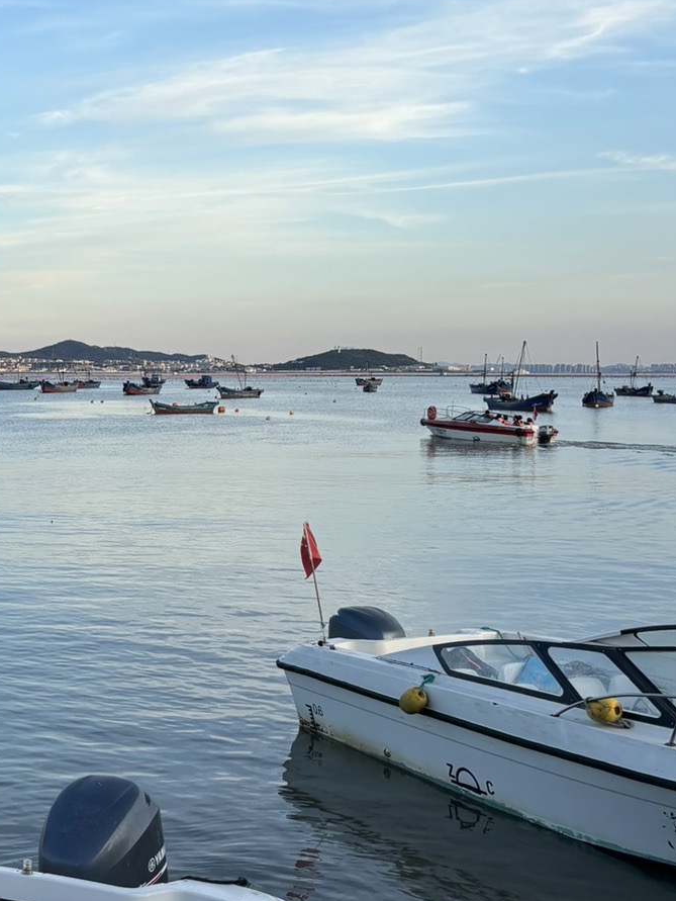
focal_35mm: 56
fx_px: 1457
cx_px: -29
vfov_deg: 34.3
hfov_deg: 24.7
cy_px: 459
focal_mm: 5.96
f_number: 1.6
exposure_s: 1/961
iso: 50
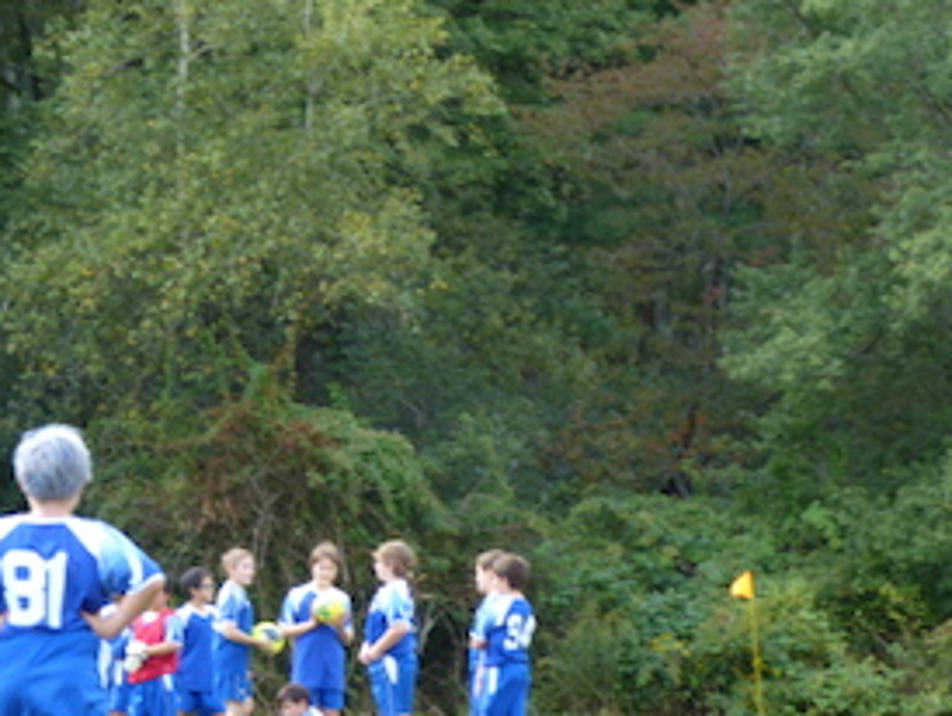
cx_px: 353
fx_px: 6001
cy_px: 497
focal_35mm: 218
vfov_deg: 6.8
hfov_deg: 9.1
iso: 100
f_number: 4
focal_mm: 20.1
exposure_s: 1/125
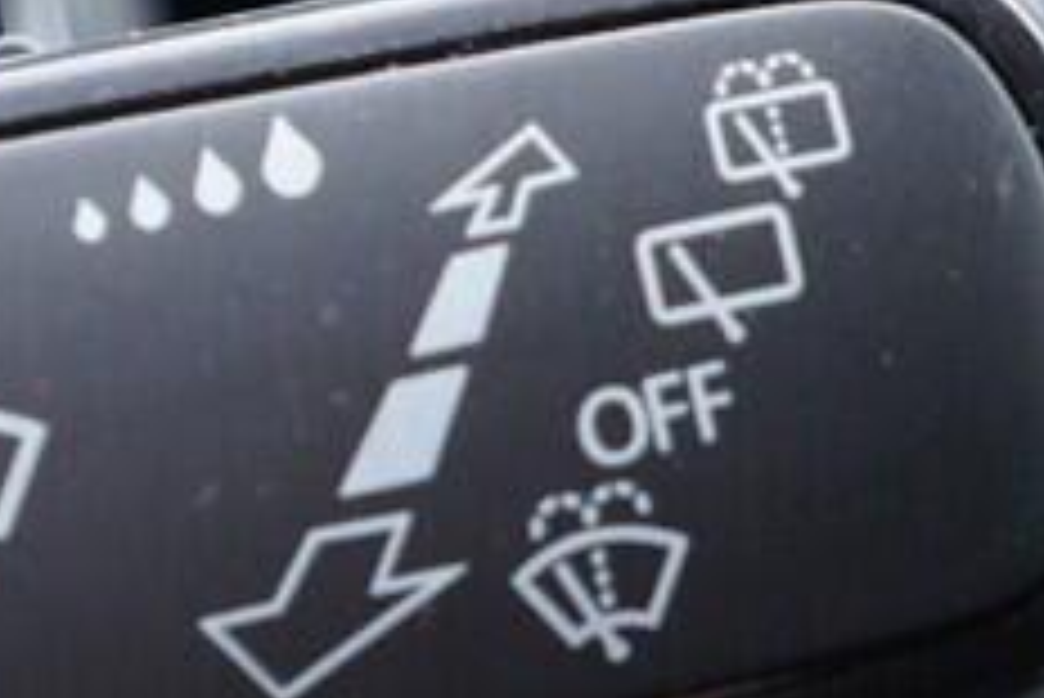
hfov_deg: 12.6
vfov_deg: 8.6
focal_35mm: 159
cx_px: -212
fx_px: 4614
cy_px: 331
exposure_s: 1/40
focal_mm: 24
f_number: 2.8
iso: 400
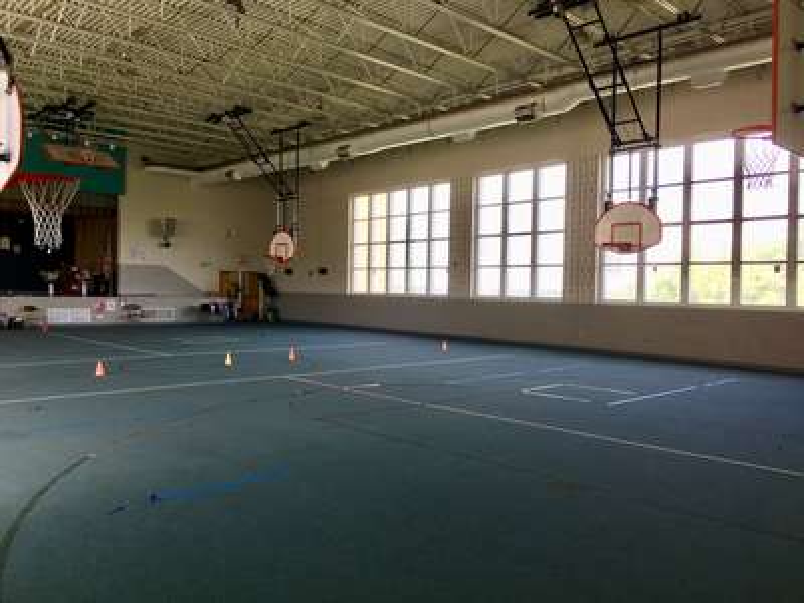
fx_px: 674
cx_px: 402
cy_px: 302
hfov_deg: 61.7
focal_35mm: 29
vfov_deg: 48.2
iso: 32
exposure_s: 1/120
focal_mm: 4.15
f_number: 2.2
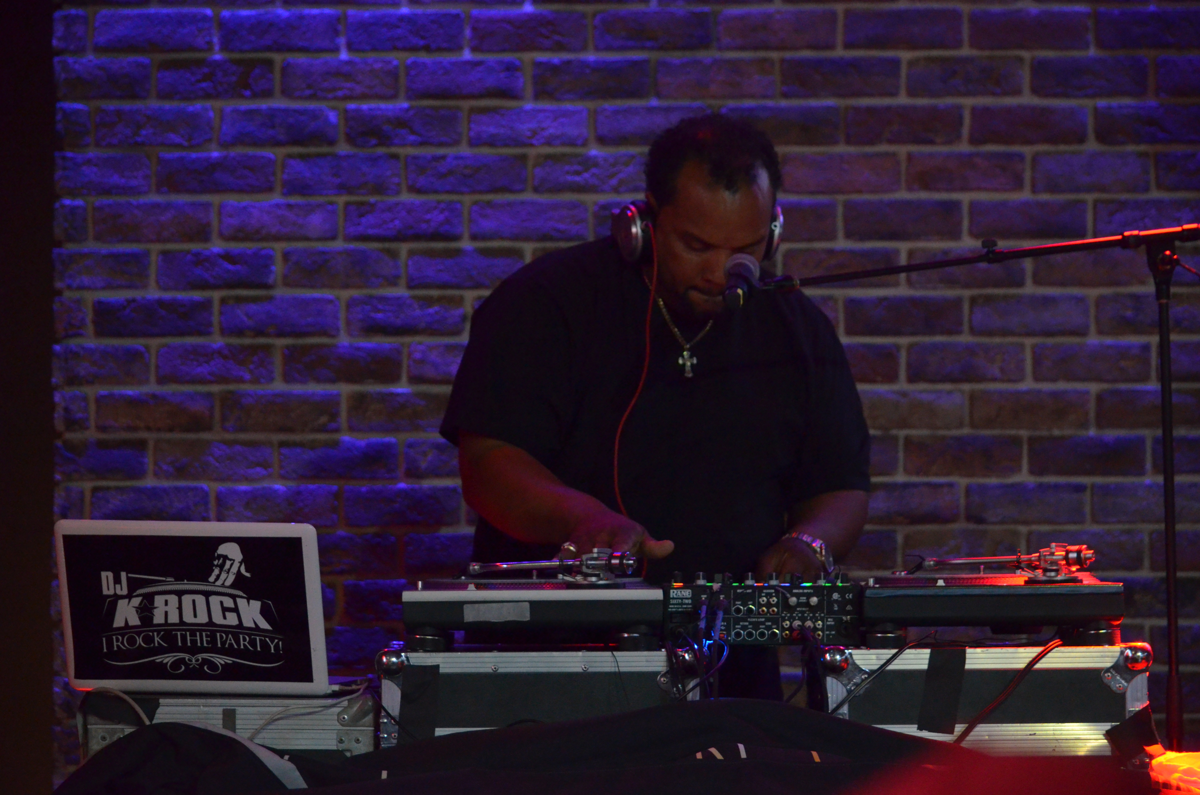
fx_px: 6237
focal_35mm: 188
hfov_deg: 11.0
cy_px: 398
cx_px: 600
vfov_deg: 7.3
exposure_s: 1/200
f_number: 4.8
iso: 3200
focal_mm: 125
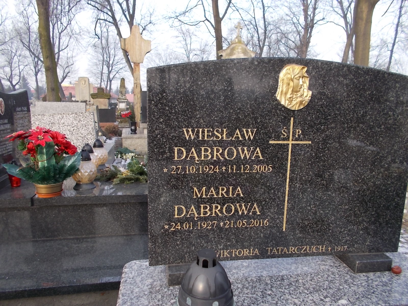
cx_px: 204
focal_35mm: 26
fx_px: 306
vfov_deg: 53.1
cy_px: 153
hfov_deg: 67.3
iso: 80
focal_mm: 4.6
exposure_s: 1/200
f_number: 3.2
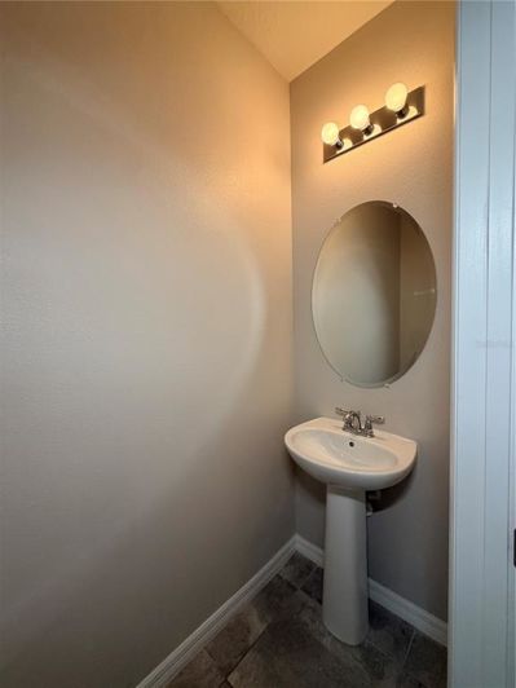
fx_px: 278
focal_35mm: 14
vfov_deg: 102.1
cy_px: 344
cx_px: 258
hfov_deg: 85.7
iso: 250
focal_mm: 2.22
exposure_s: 1/120
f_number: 2.2
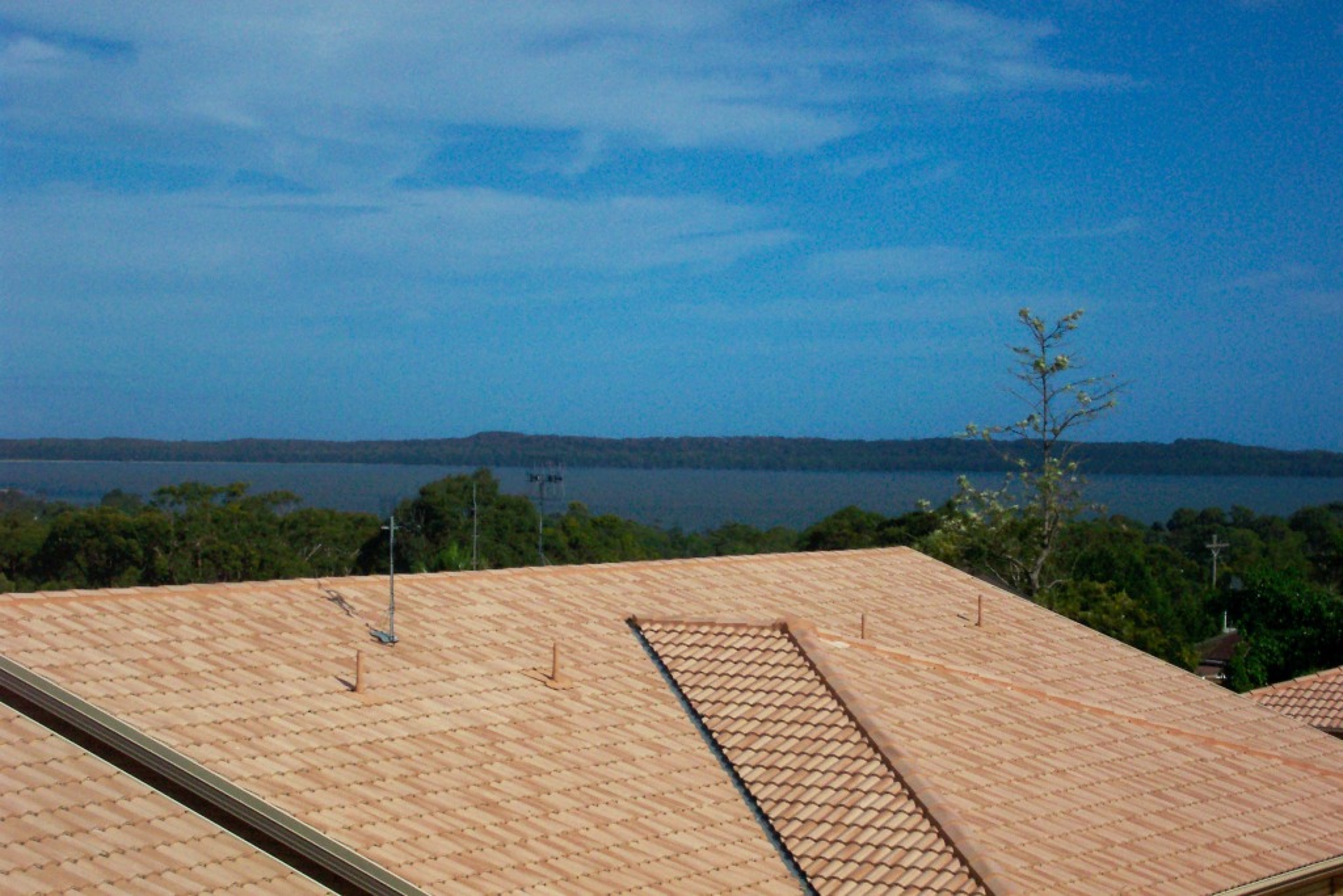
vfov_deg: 16.9
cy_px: 448
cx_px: 672
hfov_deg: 25.1
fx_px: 3022
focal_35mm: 81
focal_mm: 16.4
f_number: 13
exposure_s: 1/500
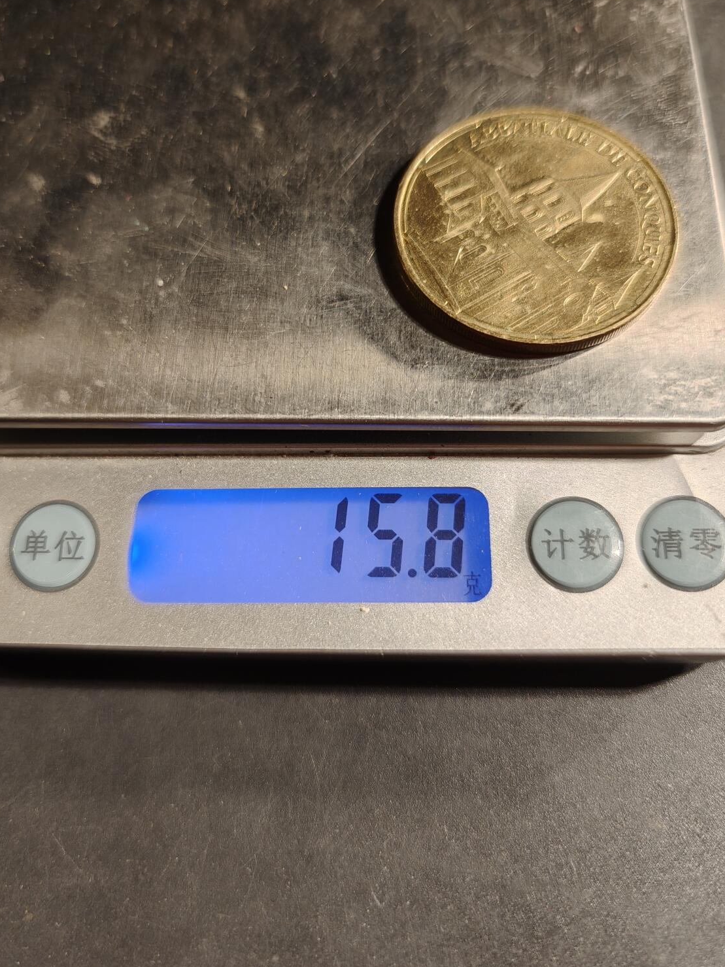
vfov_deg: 63.3
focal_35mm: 28
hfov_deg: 49.7
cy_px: 433
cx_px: 356
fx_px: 782
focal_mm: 6.06
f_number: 1.6
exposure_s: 1/200
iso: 200
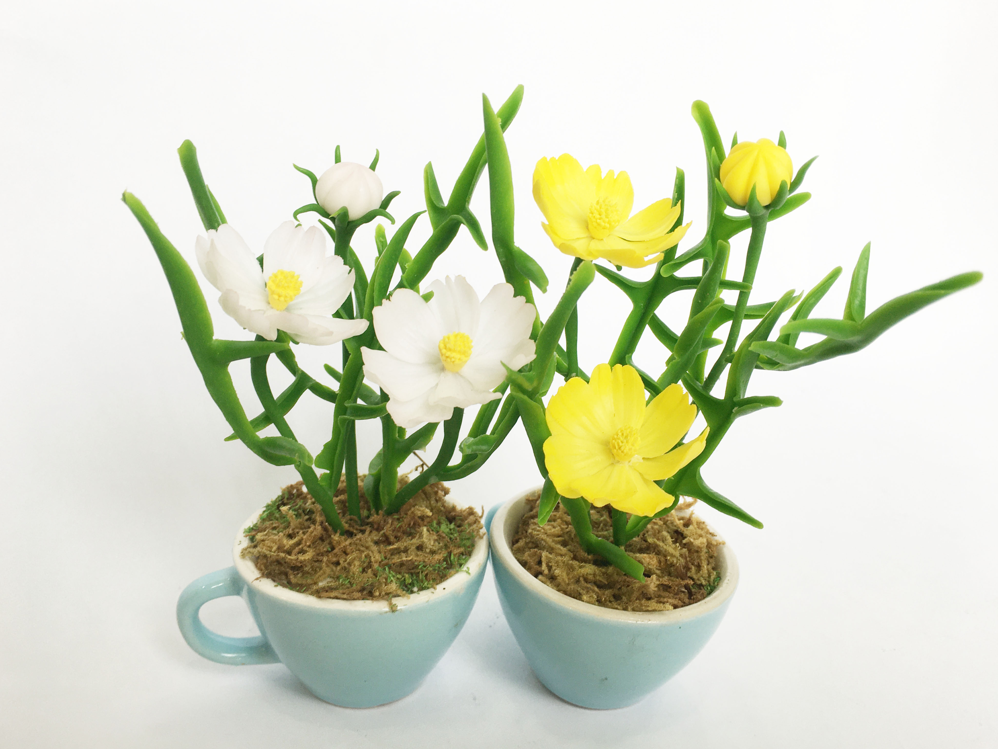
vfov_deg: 46.8
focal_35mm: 30
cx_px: 490
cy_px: 364
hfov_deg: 60.0
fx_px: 865
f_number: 2.2
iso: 25
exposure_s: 1/50
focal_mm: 4.15
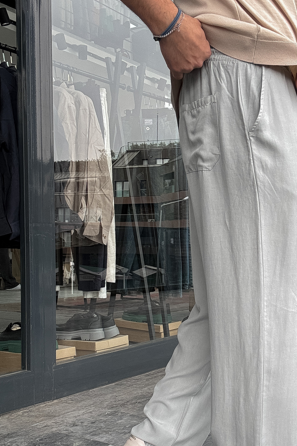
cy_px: 271
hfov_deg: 28.4
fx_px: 582
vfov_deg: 41.7
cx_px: 211
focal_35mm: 47
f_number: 1.9
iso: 20
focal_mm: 2.69
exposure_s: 1/125
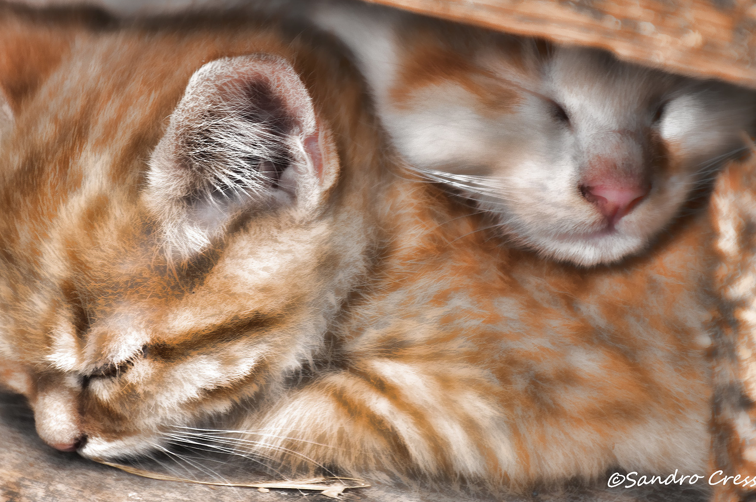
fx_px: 6019
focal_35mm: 287
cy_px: 170
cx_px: 307
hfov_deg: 7.2
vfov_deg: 4.8
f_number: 5.6
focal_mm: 140
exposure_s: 1/50
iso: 100
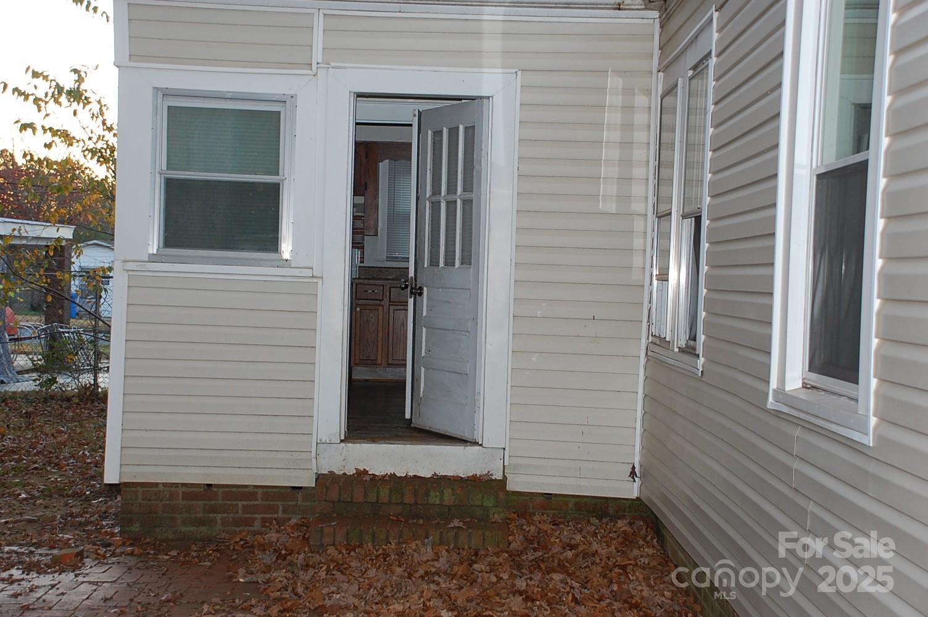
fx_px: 1352
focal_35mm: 52
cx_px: 464
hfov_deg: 37.9
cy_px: 308
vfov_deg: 25.7
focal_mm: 35
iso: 400
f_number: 4.5
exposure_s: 1/60
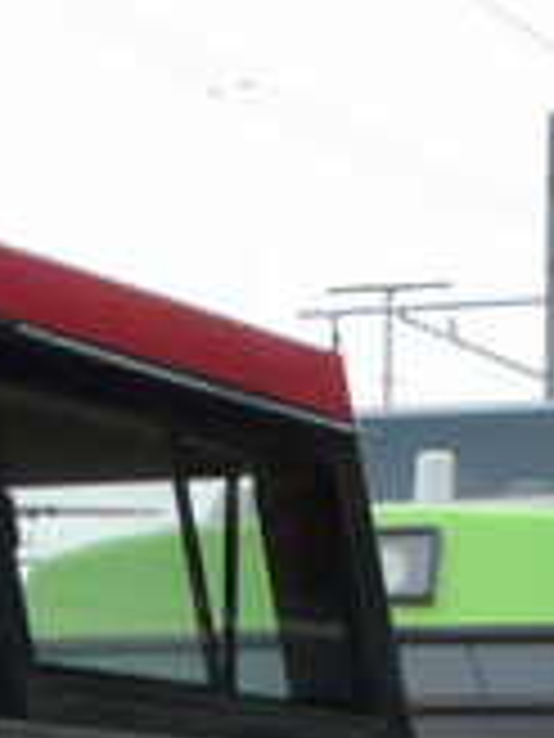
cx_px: -964
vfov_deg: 9.1
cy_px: 999
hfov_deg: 6.5
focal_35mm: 213
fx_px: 4545
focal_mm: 5.8
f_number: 3.2
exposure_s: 1/100
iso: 100
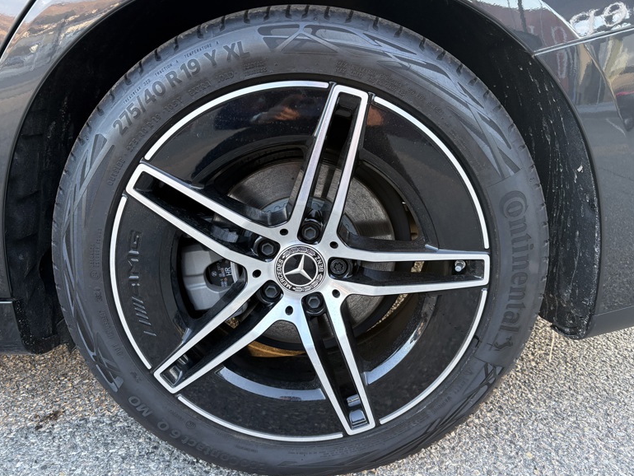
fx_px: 495
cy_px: 240
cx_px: 307
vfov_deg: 51.4
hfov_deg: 65.3
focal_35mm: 27
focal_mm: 5.96
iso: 125
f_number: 1.6
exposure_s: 1/99
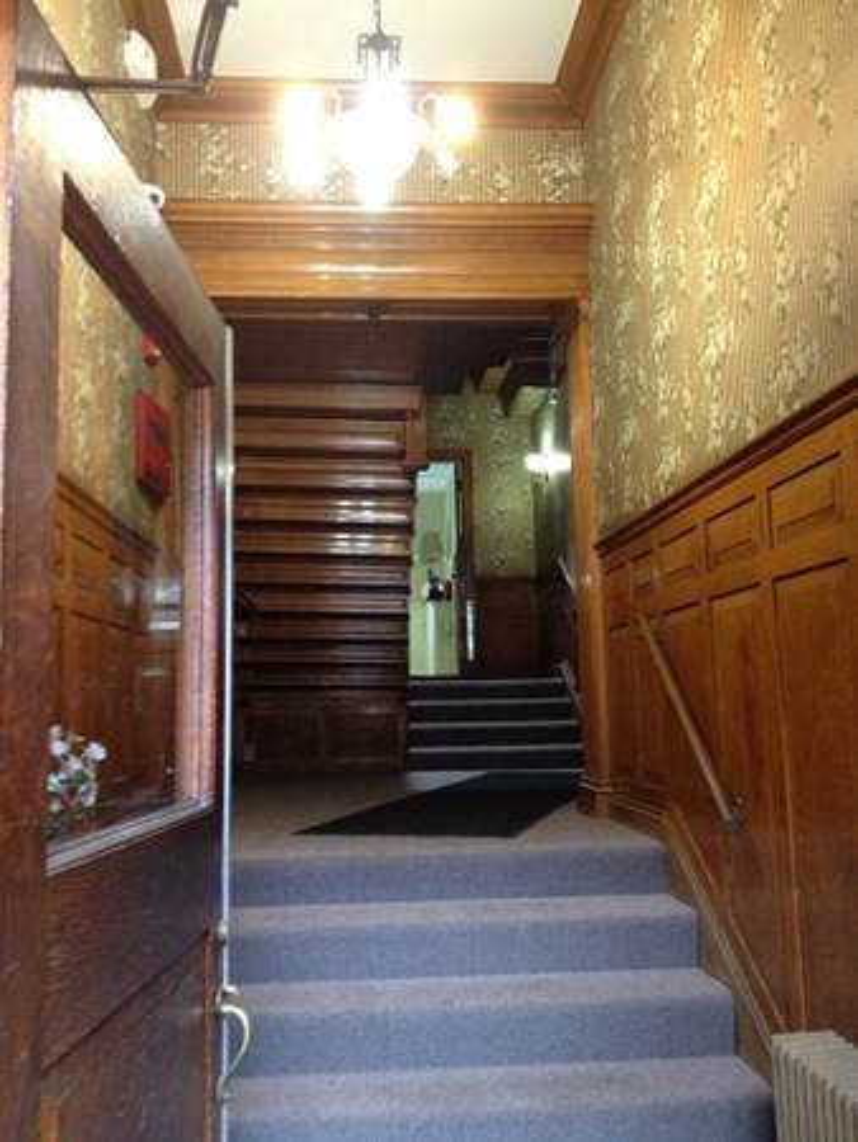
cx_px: 429
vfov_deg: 52.6
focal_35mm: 35
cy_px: 571
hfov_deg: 40.7
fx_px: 1156
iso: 250
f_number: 2.4
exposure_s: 1/20
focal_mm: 4.28
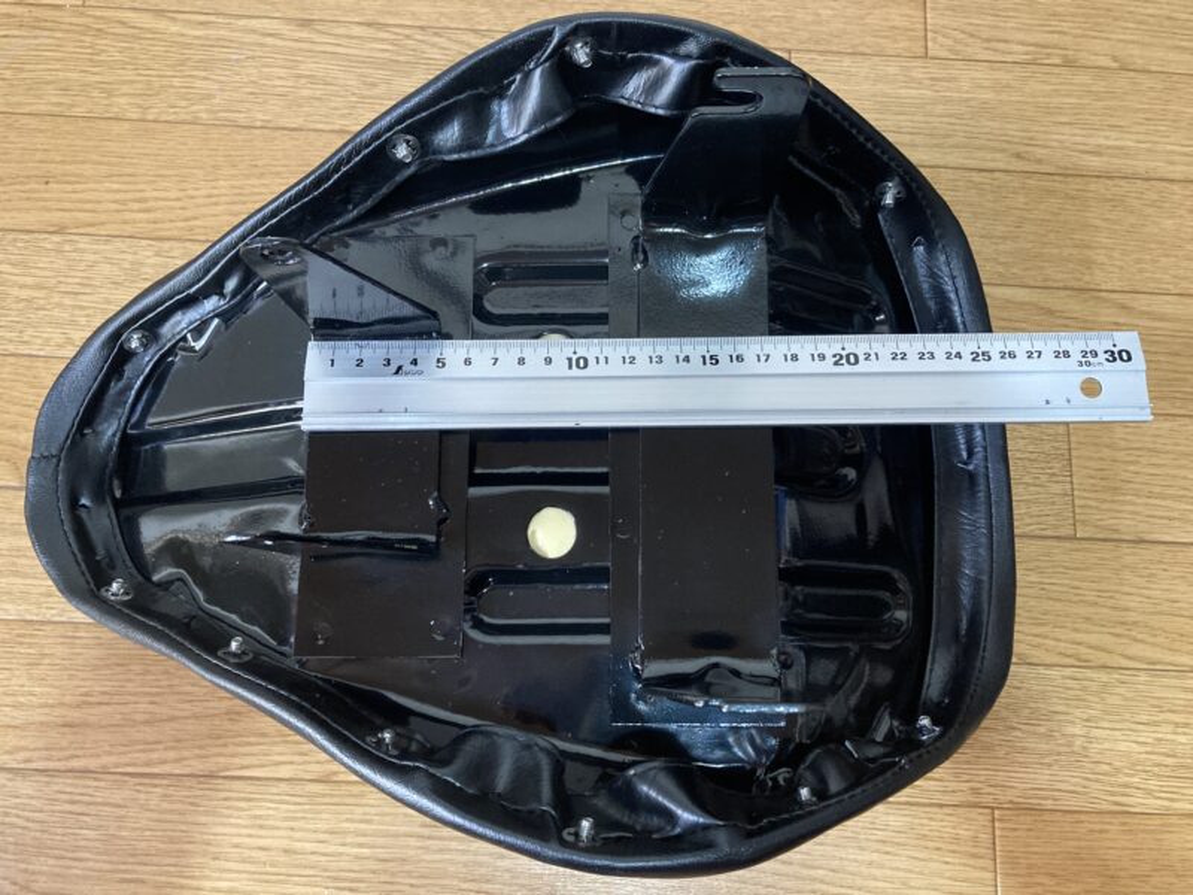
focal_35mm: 28
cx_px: 596
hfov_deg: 63.4
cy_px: 448
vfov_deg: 49.7
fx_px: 965
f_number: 1.8
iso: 400
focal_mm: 3.99
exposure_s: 1/36
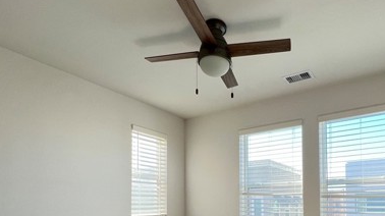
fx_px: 245
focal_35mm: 24
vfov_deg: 43.0
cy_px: 200
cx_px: 242
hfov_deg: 74.9
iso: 32
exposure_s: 1/99
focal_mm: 1.57
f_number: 1.8
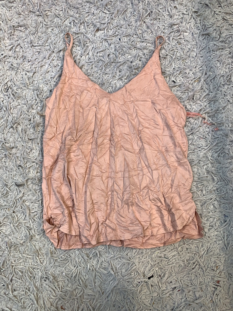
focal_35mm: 26
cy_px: 156
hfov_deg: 53.1
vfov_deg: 67.3
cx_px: 116
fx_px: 233
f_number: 1.8
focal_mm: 4.25
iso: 32
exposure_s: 1/100
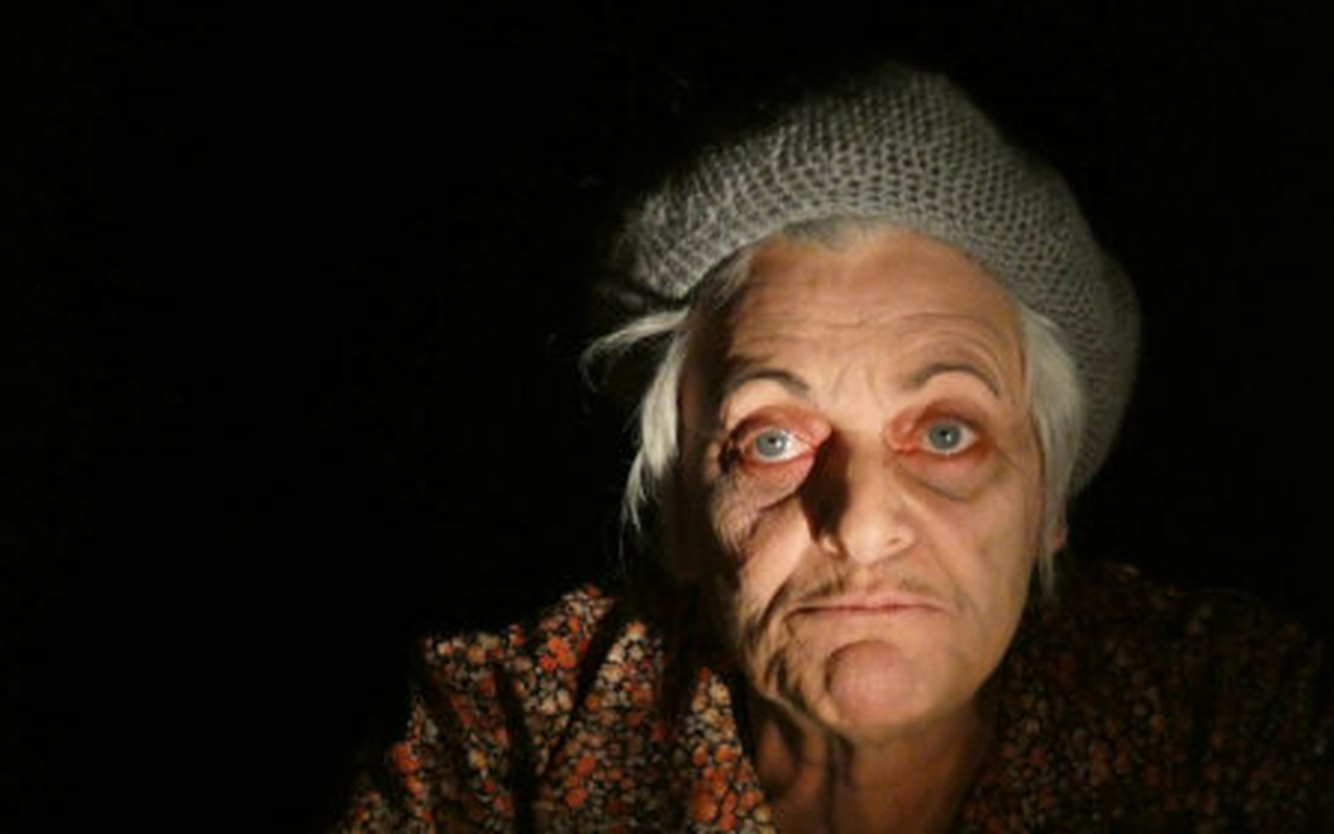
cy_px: 408
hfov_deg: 2.7
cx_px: 667
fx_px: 28576
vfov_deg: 1.7
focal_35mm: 786
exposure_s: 1/100
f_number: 5.6
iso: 1250
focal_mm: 132.1
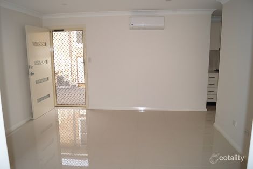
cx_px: 126
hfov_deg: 67.4
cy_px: 84
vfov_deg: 47.9
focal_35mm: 27
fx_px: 190
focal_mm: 18
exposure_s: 1/60
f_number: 4
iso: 100
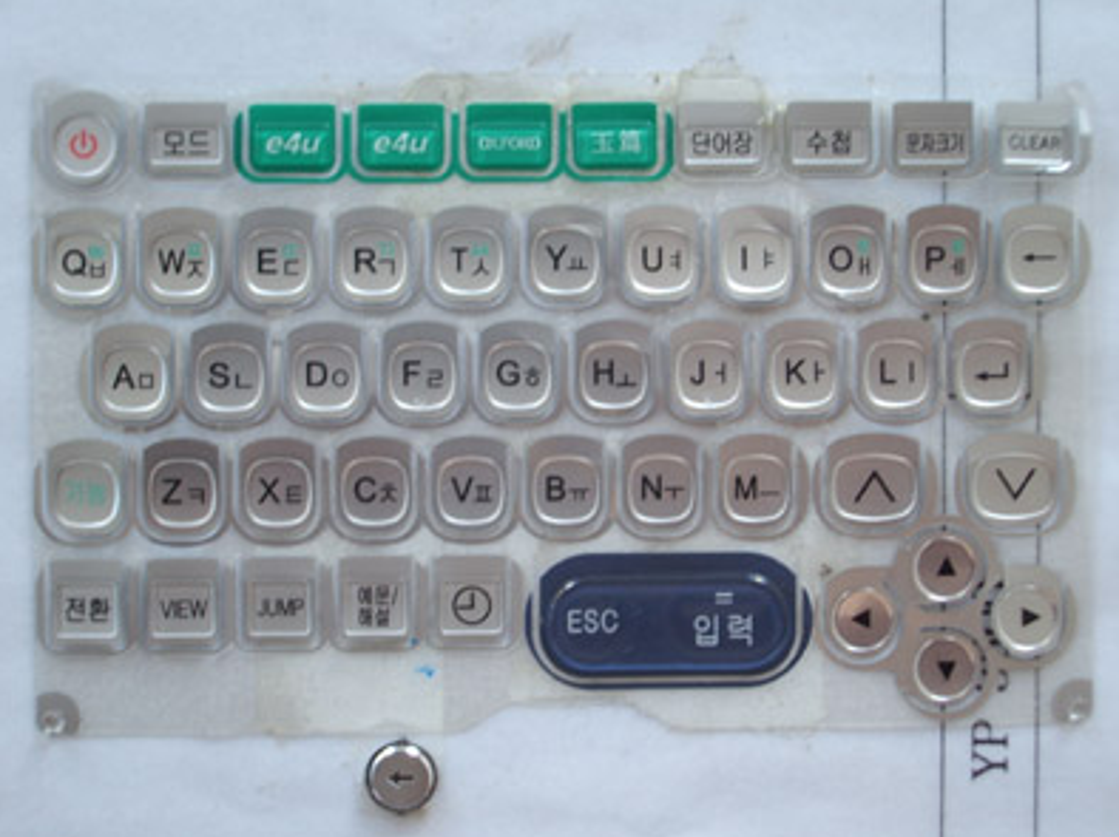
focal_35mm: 63
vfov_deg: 23.3
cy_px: 417
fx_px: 2035
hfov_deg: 30.7
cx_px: 557
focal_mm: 10.2
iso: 100
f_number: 3.5
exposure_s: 1/13
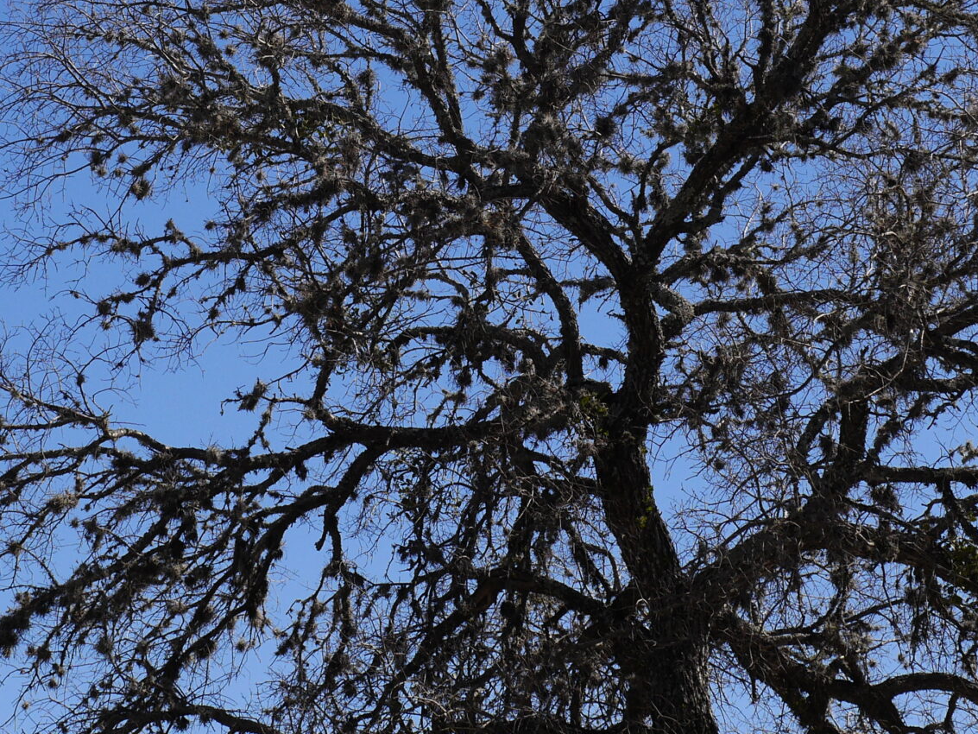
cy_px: 43
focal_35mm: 113
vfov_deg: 13.0
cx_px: 290
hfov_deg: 17.3
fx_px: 3193
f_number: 5
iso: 200
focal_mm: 25
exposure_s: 1/1300
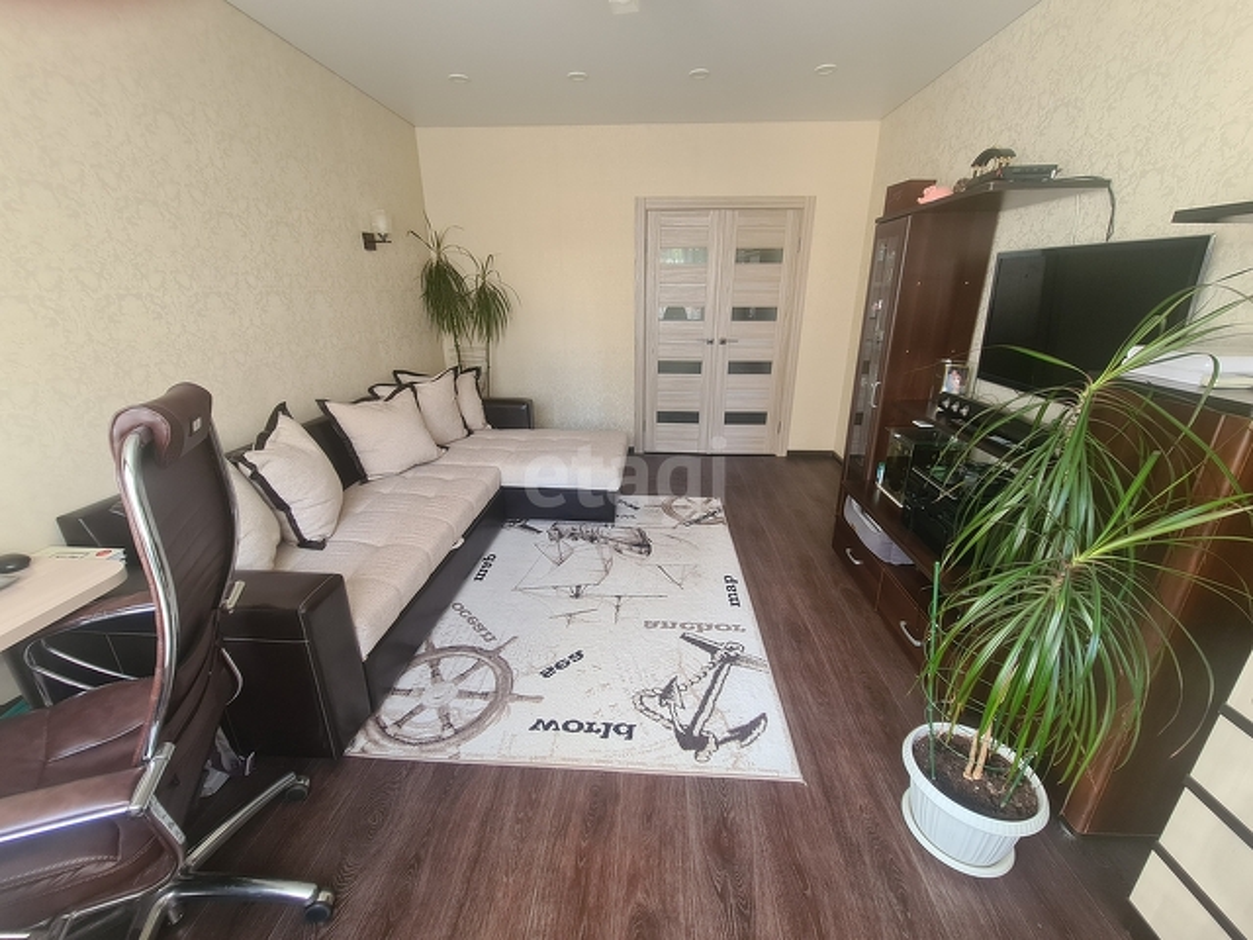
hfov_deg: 106.2
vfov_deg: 89.9
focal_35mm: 13
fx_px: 471
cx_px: 626
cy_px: 470
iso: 200
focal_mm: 2.2
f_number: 2.2
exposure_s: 1/50
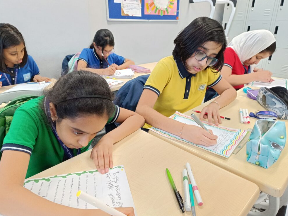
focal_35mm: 25
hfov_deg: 69.4
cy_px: 111
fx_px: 208
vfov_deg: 54.9
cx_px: 144
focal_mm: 5.59
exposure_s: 1/101
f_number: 1.88
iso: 550
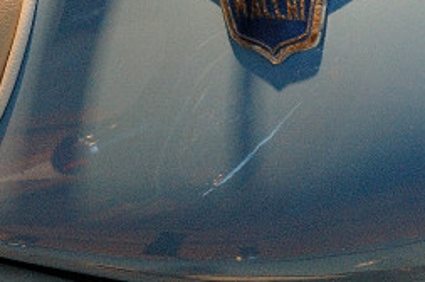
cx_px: -101
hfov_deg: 6.7
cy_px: -164
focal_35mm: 304
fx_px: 3584
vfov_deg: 4.5
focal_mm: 50
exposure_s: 1/60
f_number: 7.1
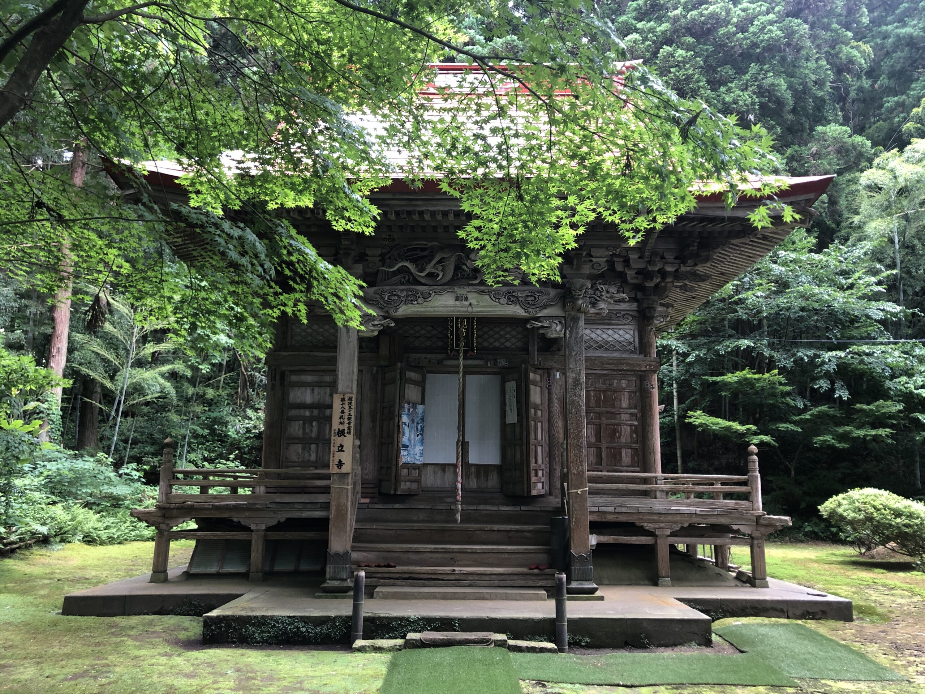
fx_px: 748
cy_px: 347
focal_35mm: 28
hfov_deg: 63.4
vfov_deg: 49.7
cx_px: 462
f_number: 1.8
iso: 32
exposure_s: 1/30
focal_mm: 3.99
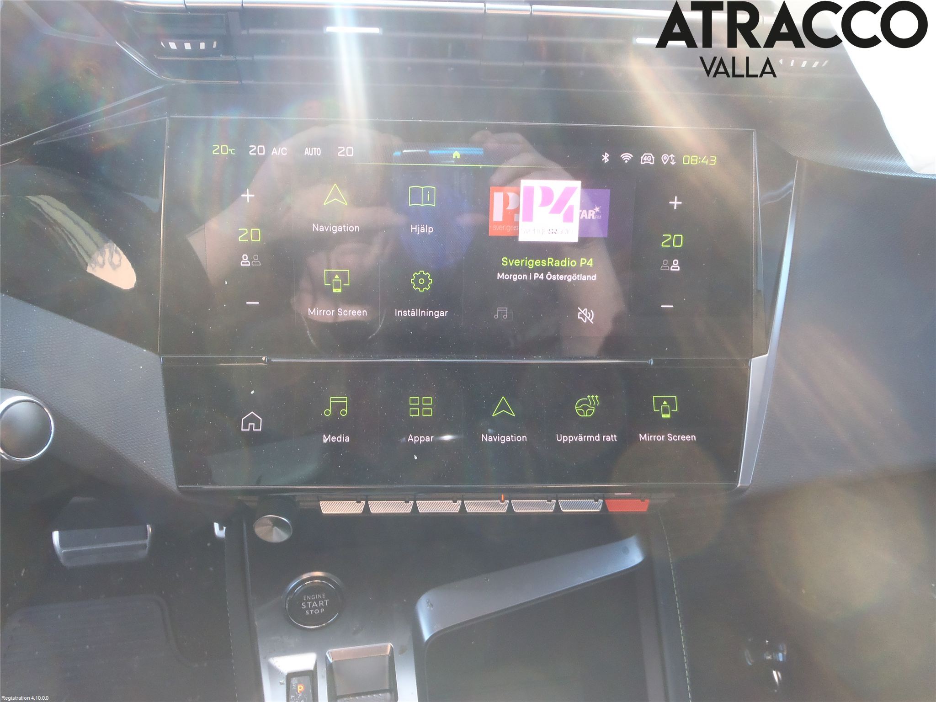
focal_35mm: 28
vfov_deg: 49.7
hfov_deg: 63.4
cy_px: 351
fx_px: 757
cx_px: 468
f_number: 3.5
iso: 125
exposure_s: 1/30
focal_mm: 5
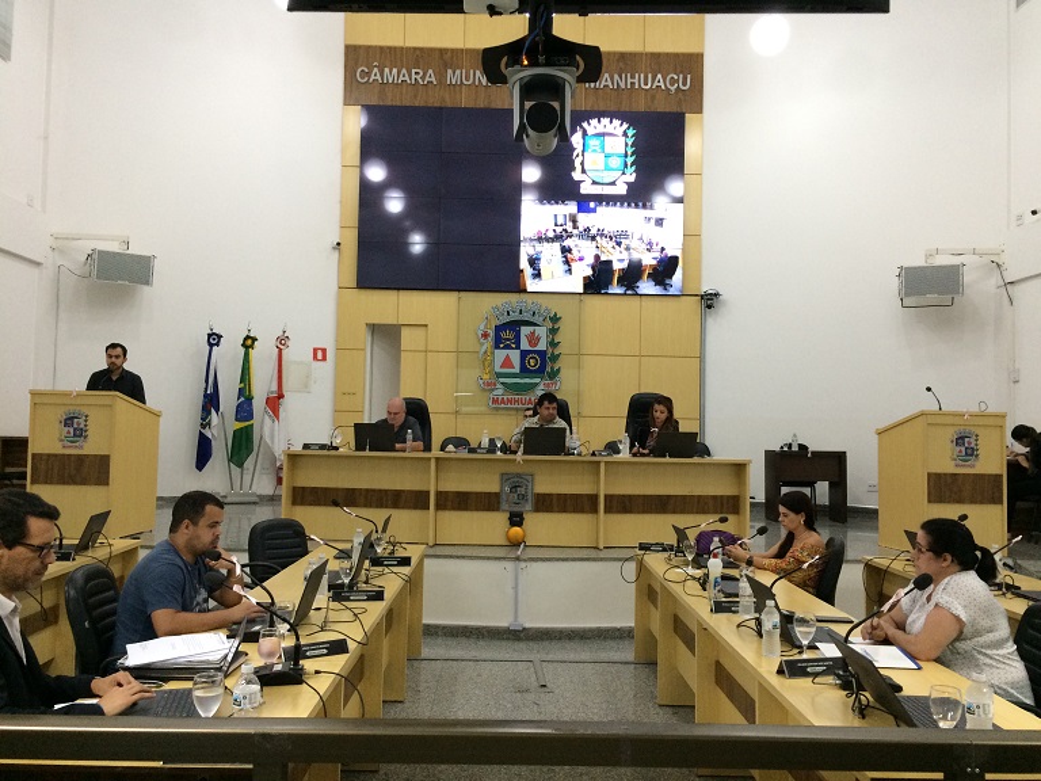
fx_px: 872
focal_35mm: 29
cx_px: 520
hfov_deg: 61.7
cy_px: 390
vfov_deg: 48.2
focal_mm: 4.15
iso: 160
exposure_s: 1/30
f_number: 2.2
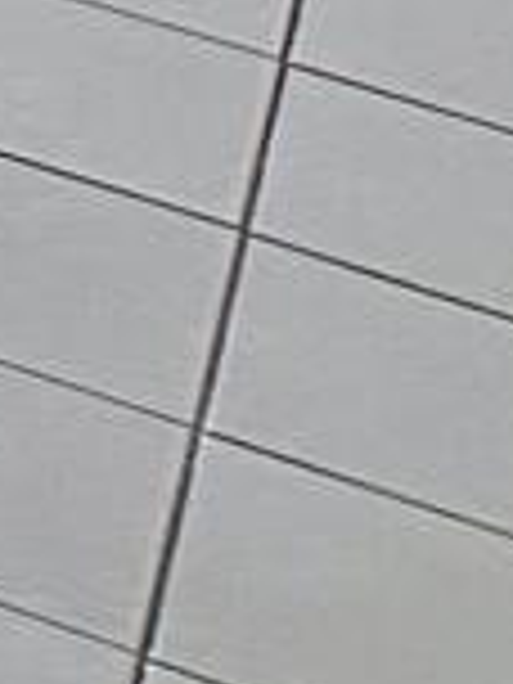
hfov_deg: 4.2
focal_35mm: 253
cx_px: -2876
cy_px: -1732
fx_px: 4999
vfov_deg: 6.7
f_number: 1.78
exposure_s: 1/171
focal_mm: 6.86
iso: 100
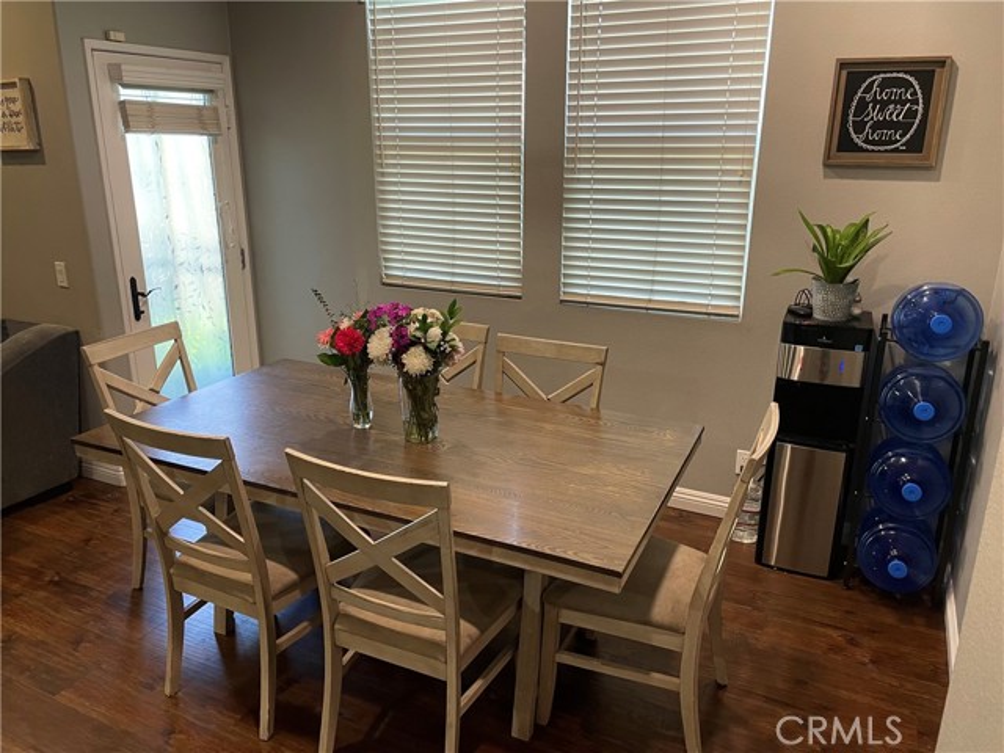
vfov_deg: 53.1
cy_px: 376
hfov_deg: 67.3
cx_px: 502
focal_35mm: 26
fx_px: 754
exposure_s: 1/60
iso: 125
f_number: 1.6
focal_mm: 4.2
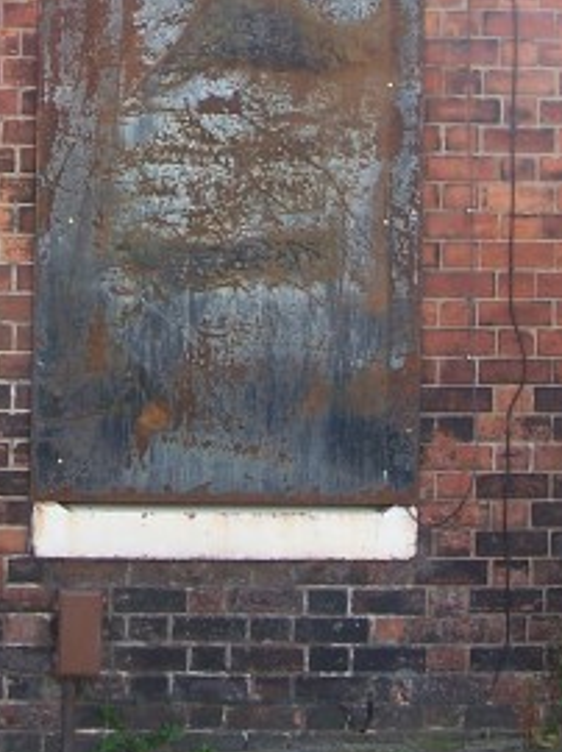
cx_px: 150
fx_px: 2320
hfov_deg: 13.8
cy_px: -64
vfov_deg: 17.8
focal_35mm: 107
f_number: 2.8
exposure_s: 1/250
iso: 80
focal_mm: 6.3
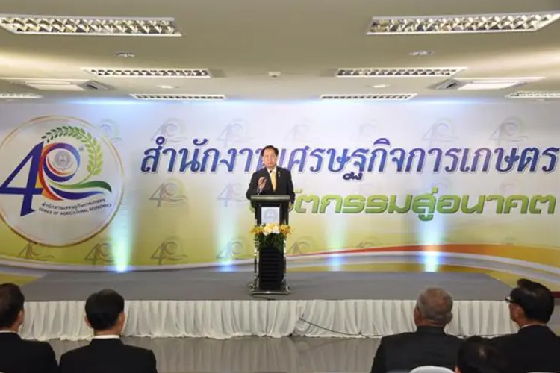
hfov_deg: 38.2
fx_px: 809
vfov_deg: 26.0
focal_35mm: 52
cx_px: 270
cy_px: 183
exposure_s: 1/160
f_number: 5.6
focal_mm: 50
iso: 1250
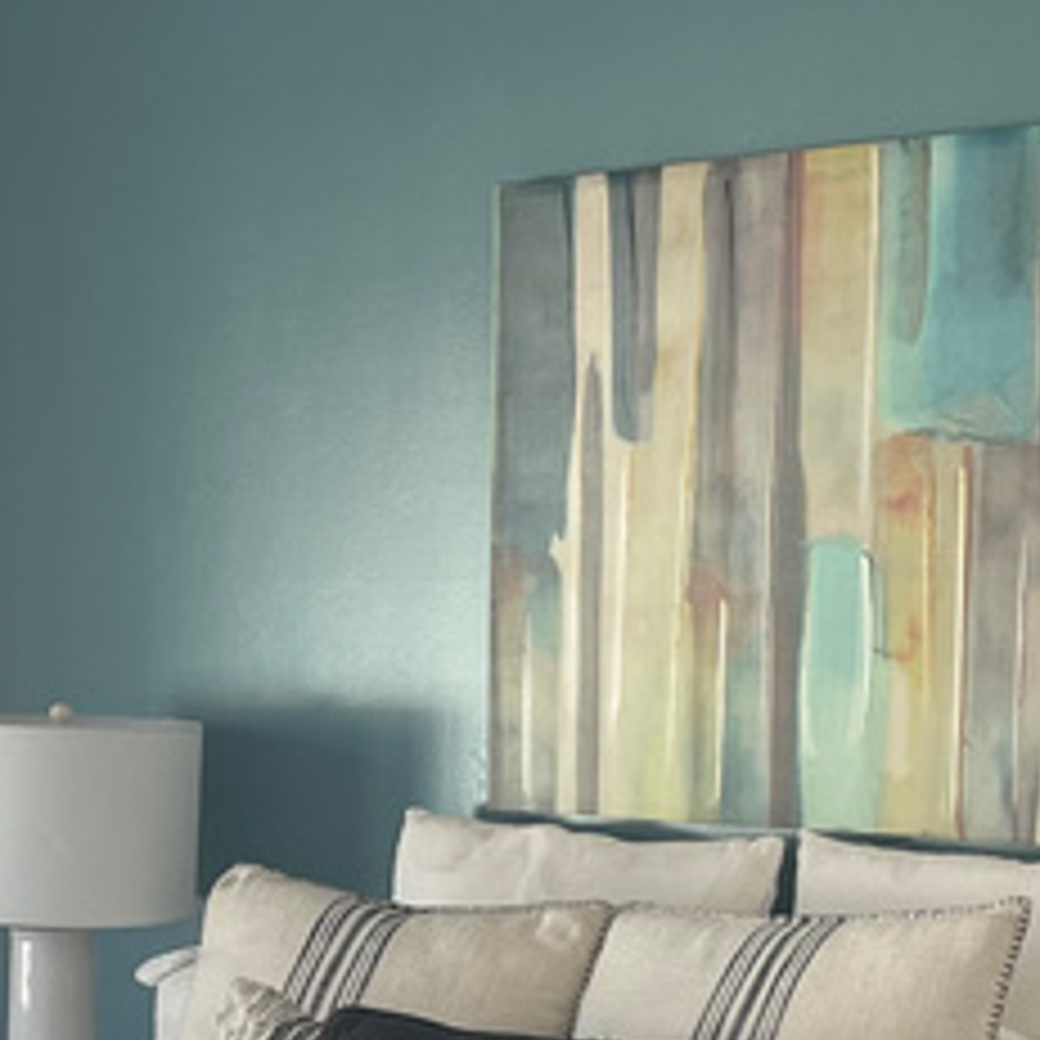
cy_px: 1081
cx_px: 95
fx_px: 3331
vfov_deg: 17.3
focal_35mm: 98
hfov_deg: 17.5
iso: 50
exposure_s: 1/120
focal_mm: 5.1
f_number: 1.6
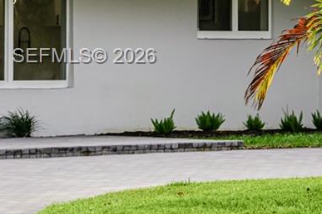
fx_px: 2477
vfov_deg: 5.0
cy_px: 57
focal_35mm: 277
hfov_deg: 7.2
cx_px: 562
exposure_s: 1/160
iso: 100
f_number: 5.6
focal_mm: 67
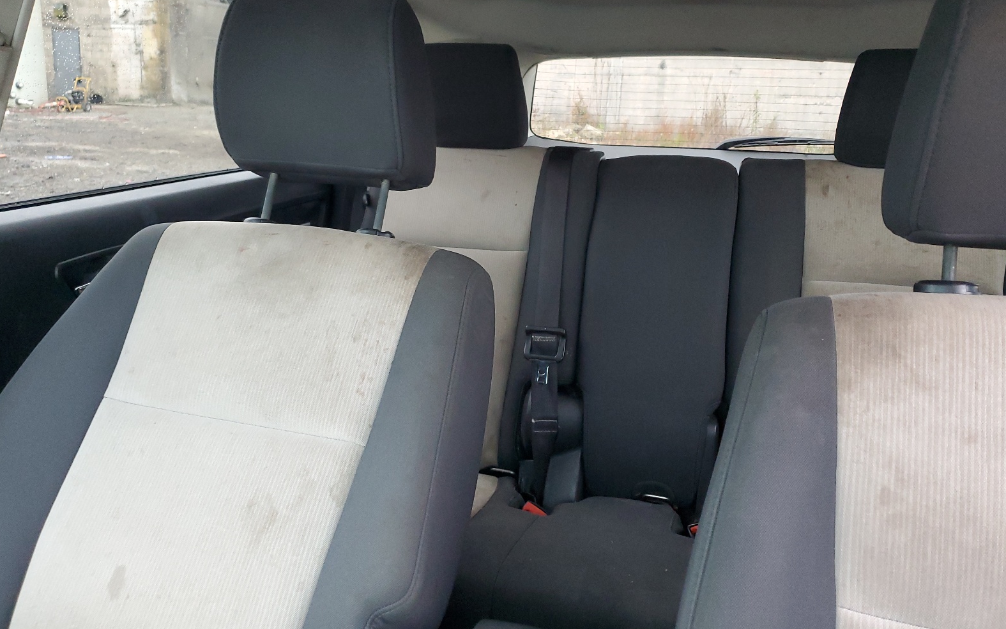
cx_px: 497
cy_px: 257
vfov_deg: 44.3
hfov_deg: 66.5
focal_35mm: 28
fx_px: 768
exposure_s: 1/60.2
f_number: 1.5
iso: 273
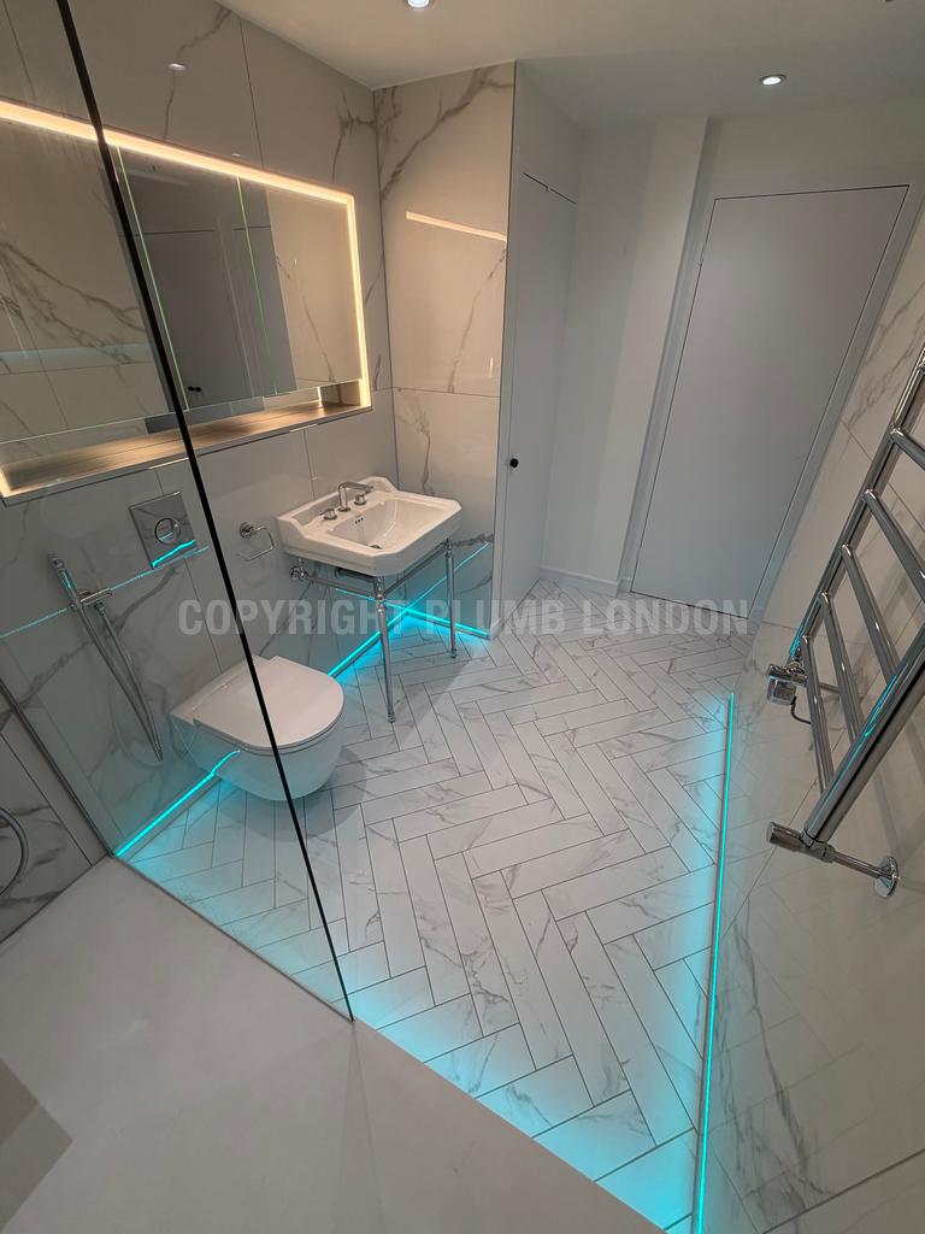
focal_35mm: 14
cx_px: 462
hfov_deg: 85.7
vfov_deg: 102.1
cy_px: 617
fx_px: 499
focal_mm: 2.22
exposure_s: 1/100
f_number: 2.2
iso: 80
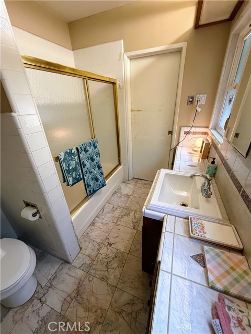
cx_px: 126
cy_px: 167
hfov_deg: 85.7
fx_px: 135
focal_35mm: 14
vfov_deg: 102.1
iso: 400
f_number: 2.2
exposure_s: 1/60
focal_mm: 2.22
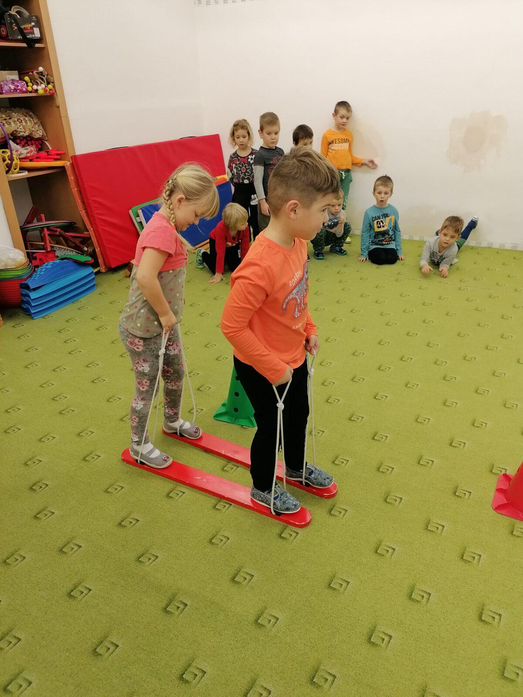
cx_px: 262
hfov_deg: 51.4
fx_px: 544
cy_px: 348
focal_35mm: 27
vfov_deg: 65.3
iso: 125
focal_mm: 4.75
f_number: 1.8
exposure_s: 1/50
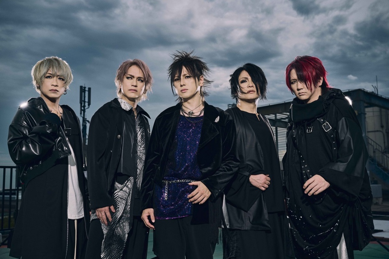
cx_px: 194
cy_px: 130
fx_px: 411
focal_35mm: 38
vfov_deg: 35.1
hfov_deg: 50.7
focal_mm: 38
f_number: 5.6
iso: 125
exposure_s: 1/1250
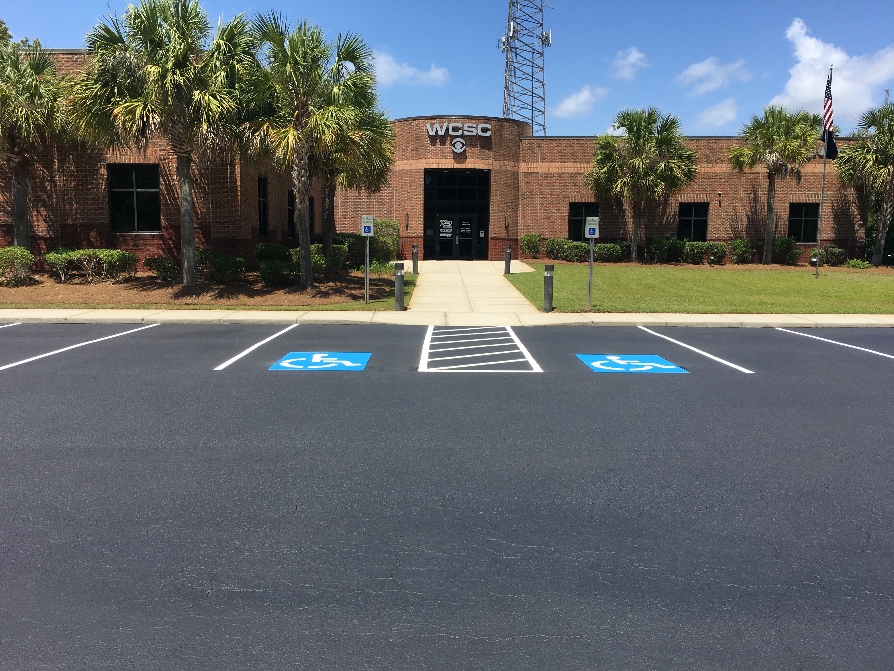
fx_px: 749
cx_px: 447
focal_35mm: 29
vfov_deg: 48.2
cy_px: 336
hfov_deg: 61.7
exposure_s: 1/1832
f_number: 2.2
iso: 25
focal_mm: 4.15
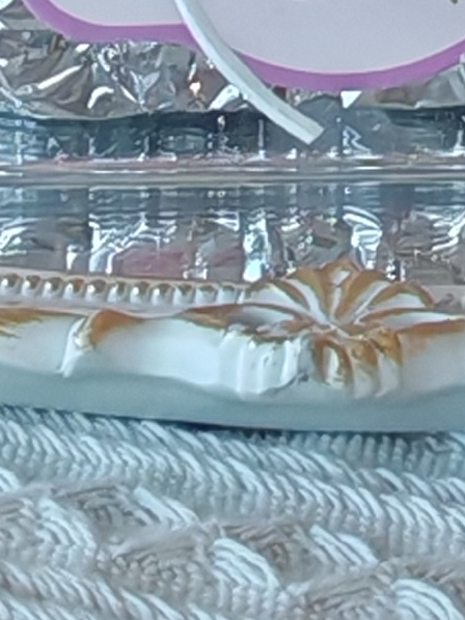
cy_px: -696
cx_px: 684
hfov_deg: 4.6
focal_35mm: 322
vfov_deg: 6.0
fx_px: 5771
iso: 160
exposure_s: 1/50
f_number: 1.95
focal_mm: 5.52
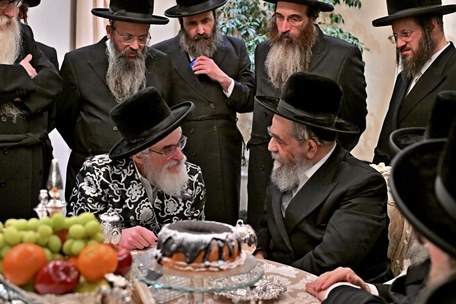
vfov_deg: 28.1
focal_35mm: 48
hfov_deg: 41.1
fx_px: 608
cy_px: 152
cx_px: 228
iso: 3200
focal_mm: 48
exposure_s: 1/125
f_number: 4
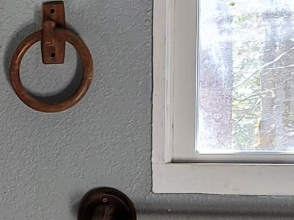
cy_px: 201
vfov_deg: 9.3
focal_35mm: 159
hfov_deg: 11.7
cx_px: -181
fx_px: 1350
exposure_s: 1/120
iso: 160
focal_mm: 7
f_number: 1.8
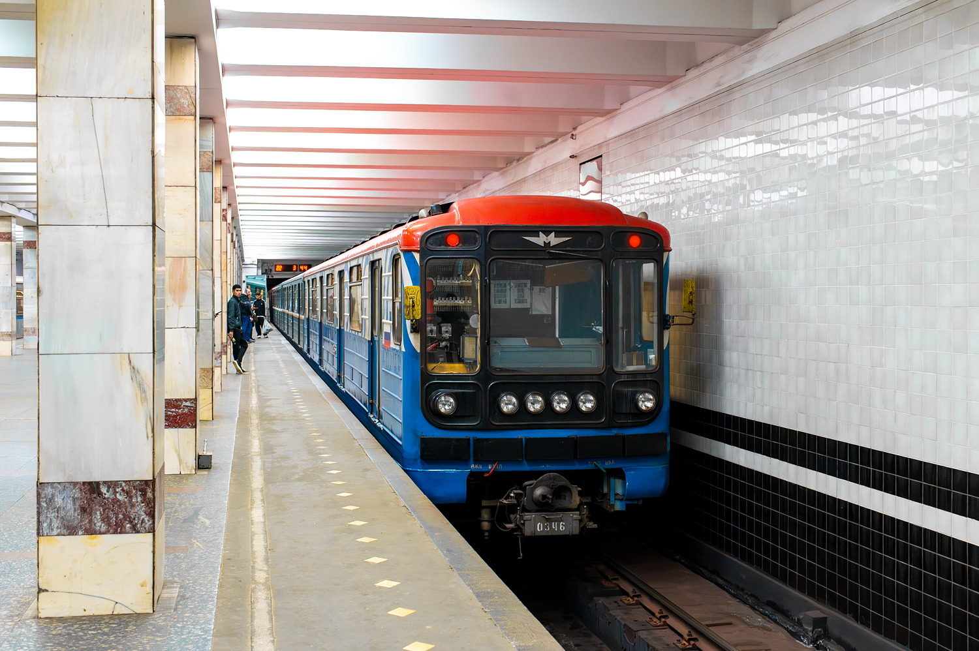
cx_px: 490
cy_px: 326
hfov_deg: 54.5
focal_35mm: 35
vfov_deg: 37.8
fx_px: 951
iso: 8000
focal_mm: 35
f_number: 4.5
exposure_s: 1/500
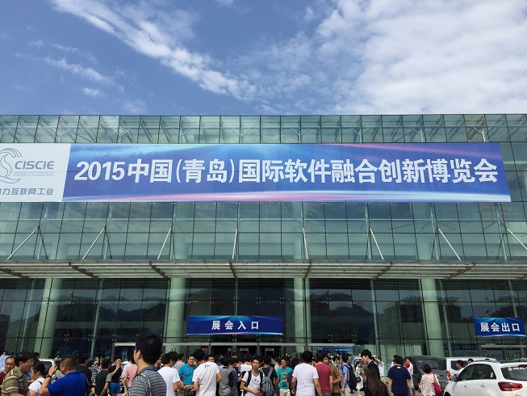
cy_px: 198
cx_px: 264
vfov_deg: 48.2
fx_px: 442
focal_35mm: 29
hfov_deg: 61.7
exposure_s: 1/2825
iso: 32
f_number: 2.2
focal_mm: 4.15
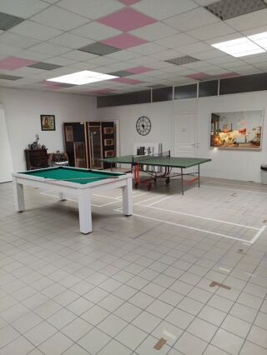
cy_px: 178
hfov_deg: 54.9
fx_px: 257
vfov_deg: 69.4
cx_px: 134
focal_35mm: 25
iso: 360
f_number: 1.89
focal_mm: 5.43
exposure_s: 1/100
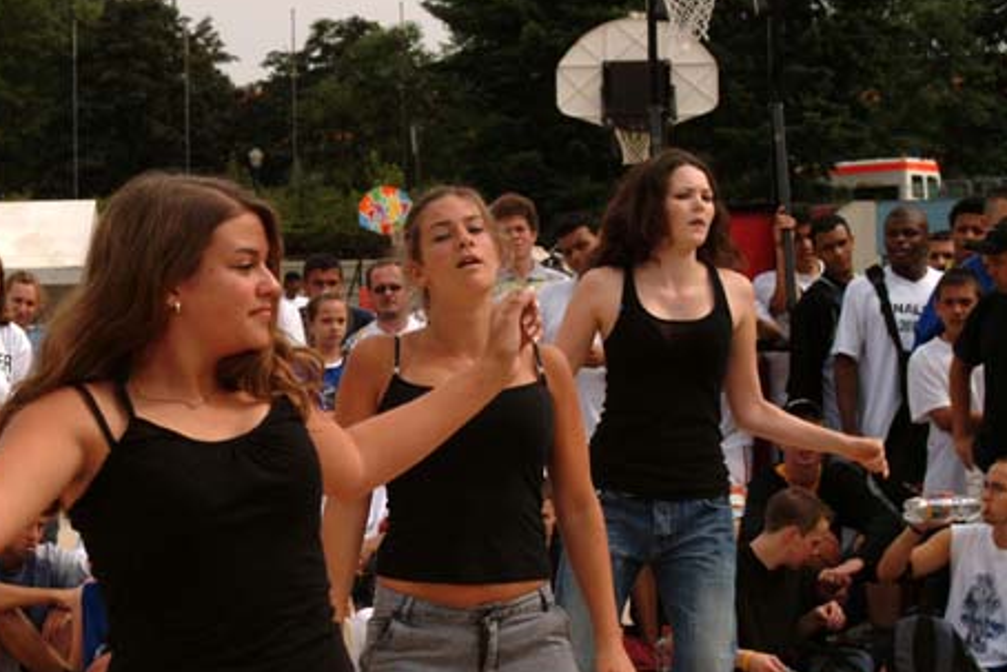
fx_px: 3207
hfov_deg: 17.8
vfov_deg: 12.0
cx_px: 401
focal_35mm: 115
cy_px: 356
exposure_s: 1/350
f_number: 9.5
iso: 200
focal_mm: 63
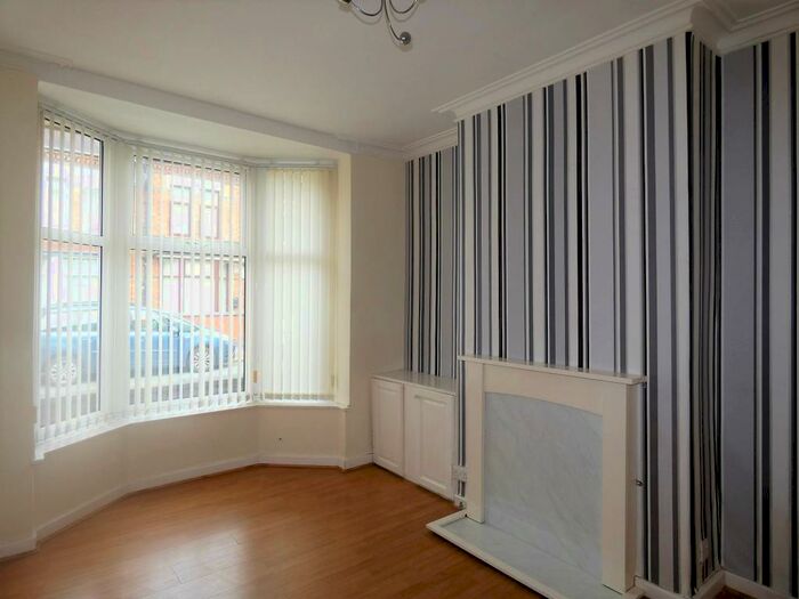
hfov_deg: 81.7
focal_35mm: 20
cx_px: 400
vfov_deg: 66.0
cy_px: 300
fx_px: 462
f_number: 2.8
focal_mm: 3.6
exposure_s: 1/60
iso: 80
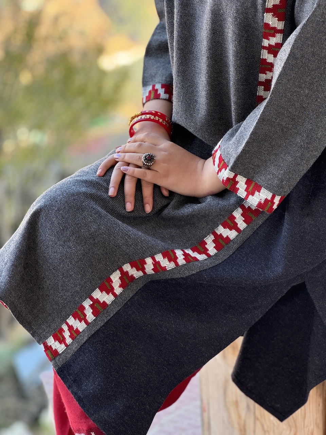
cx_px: 163
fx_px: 967
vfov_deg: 25.3
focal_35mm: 77
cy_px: 218
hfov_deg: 19.1
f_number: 2.8
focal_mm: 9
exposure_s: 1/99
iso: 160
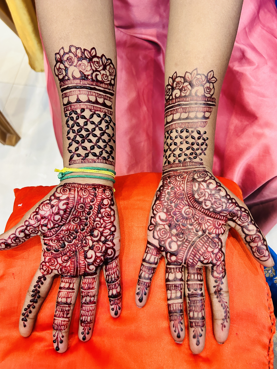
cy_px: 184
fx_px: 277
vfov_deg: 67.3
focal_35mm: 26
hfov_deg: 53.1
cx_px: 138
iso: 400
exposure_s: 1/33
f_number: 1.5
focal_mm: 5.7
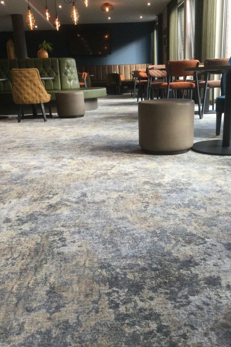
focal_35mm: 33
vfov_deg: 57.2
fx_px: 317
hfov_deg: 39.9
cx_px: 130
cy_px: 177
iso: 40
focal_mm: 3.3
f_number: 2.4
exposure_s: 1/33
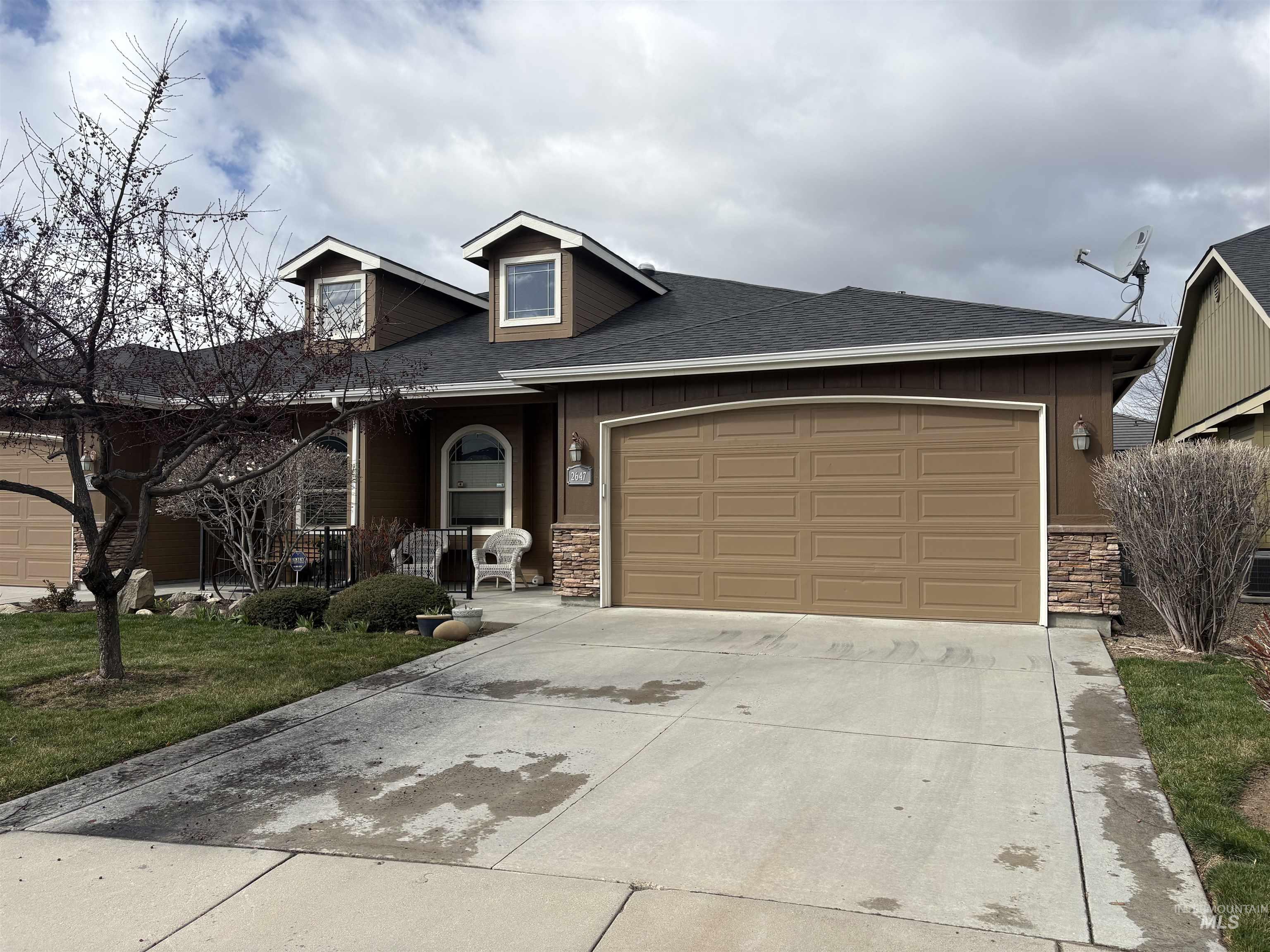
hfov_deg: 67.3
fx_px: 954
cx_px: 635
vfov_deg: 53.1
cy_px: 476
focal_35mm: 26
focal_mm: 5.96
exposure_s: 1/4329
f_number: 1.6
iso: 50
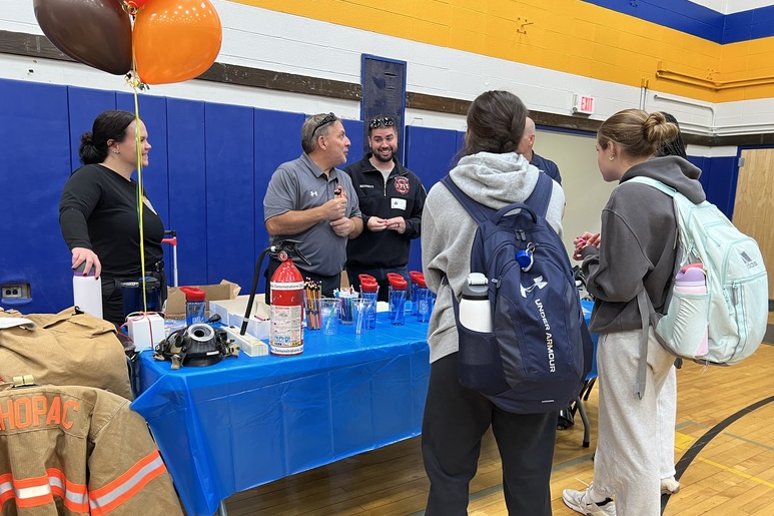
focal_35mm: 28
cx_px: 379
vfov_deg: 46.2
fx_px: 602
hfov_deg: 65.5
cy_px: 296
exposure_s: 1/61
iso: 125
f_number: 1.5
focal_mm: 5.7
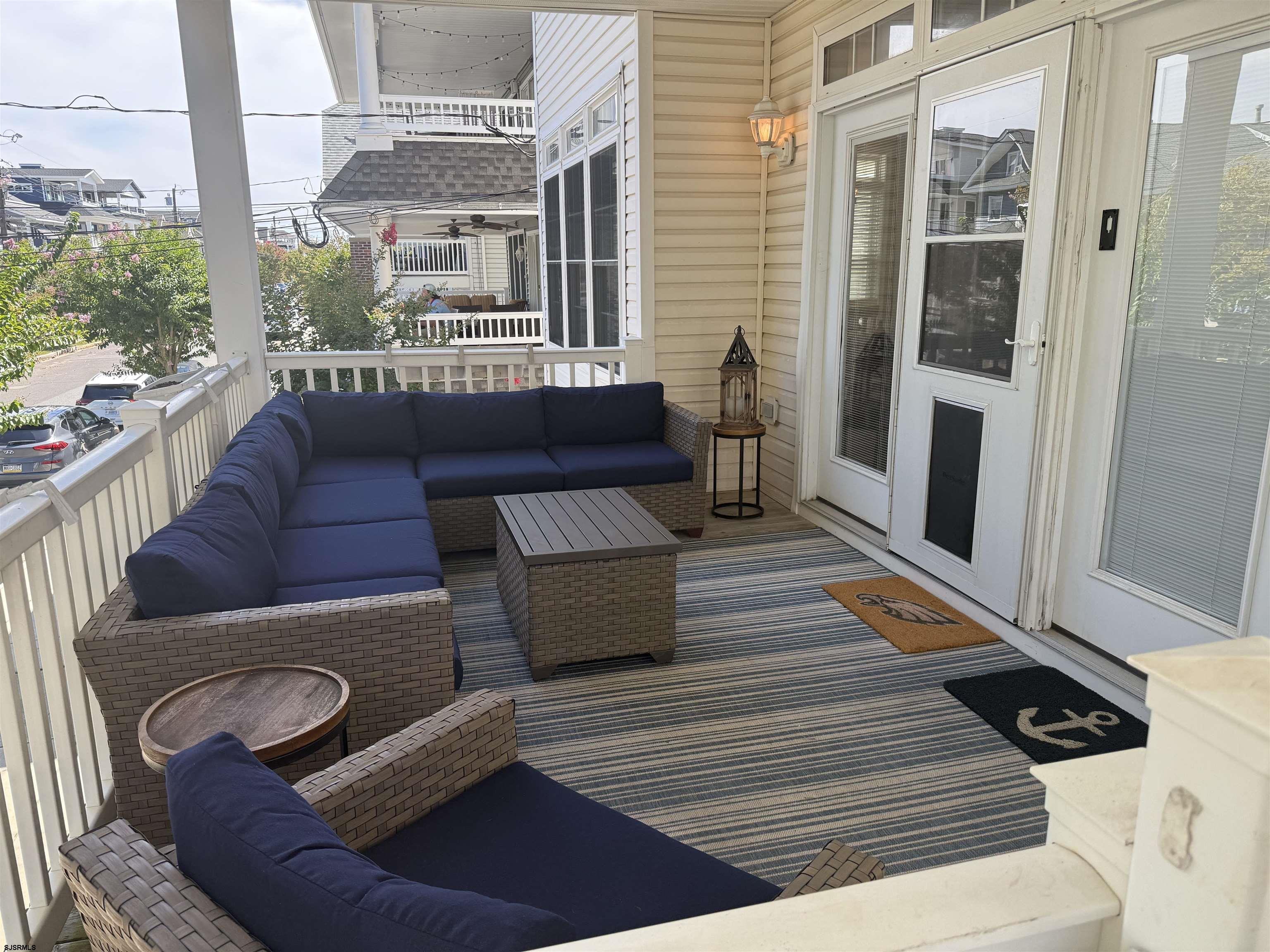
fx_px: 881
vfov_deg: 56.8
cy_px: 476
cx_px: 635
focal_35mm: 24
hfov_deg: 71.6
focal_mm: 6.76
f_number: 1.78
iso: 100
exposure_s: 1/858
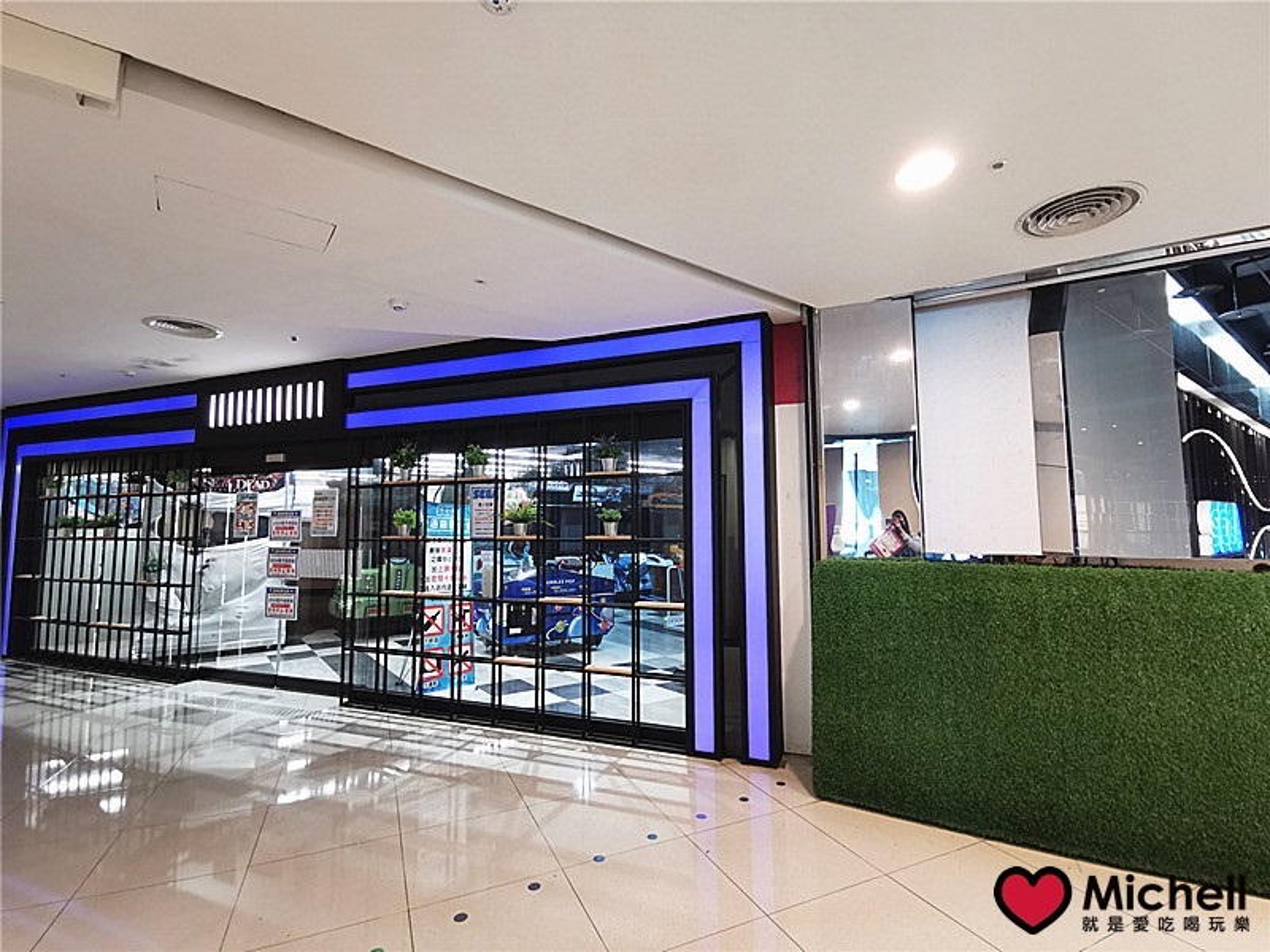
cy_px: 476
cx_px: 635
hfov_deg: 94.5
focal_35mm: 16
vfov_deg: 78.1
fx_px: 587
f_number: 2.2
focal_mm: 2.35
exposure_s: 1/30
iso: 250
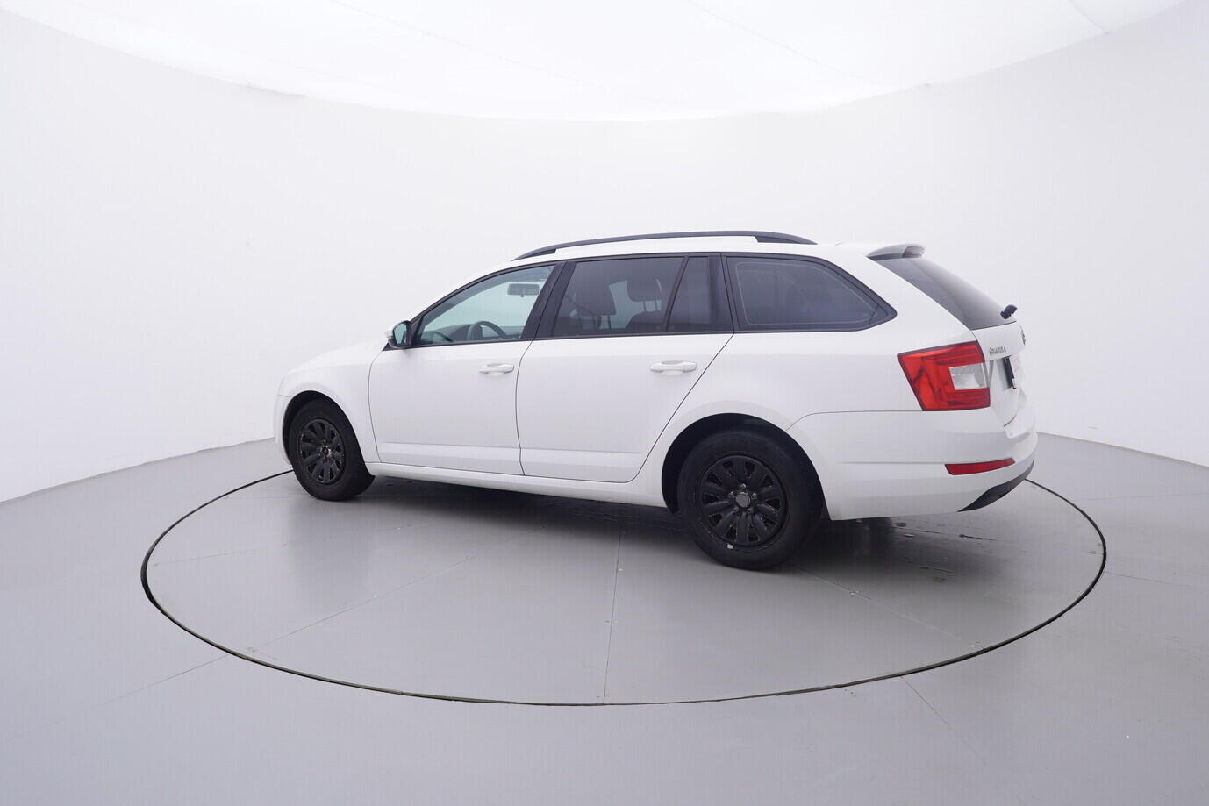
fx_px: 790
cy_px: 389
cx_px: 625
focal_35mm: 24
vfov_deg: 54.1
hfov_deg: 74.8
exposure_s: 1/80
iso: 200
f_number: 5
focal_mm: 15
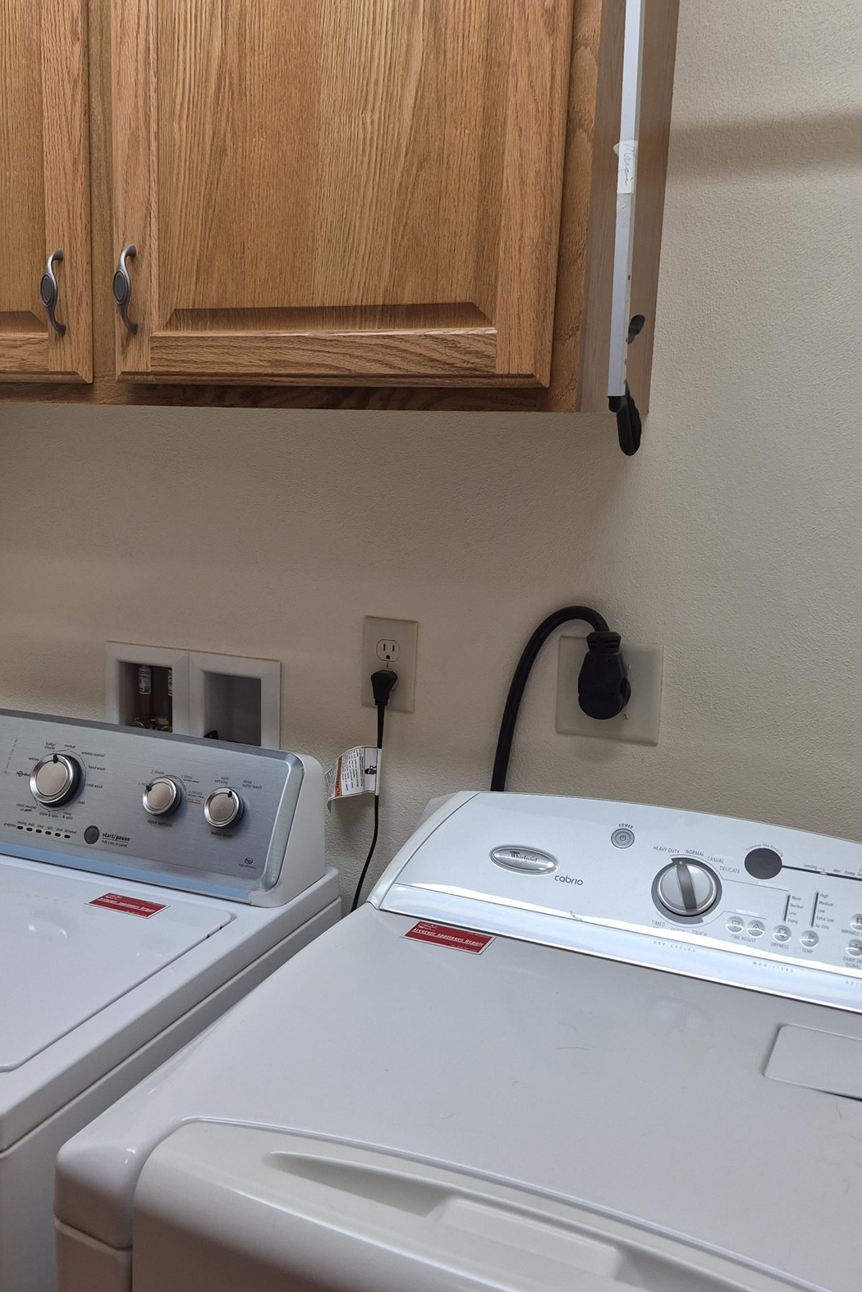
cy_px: 678
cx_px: 300
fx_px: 1257
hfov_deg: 37.5
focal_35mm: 35
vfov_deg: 54.4
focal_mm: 5.4
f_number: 1.8
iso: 125
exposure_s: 1/120
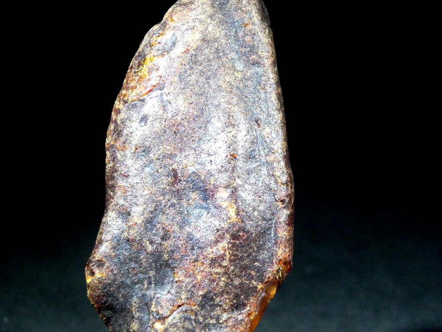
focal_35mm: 87
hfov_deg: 22.5
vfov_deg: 17.0
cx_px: 206
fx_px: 1111
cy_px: 158
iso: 370
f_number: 4
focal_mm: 13.4
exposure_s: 1/29.1
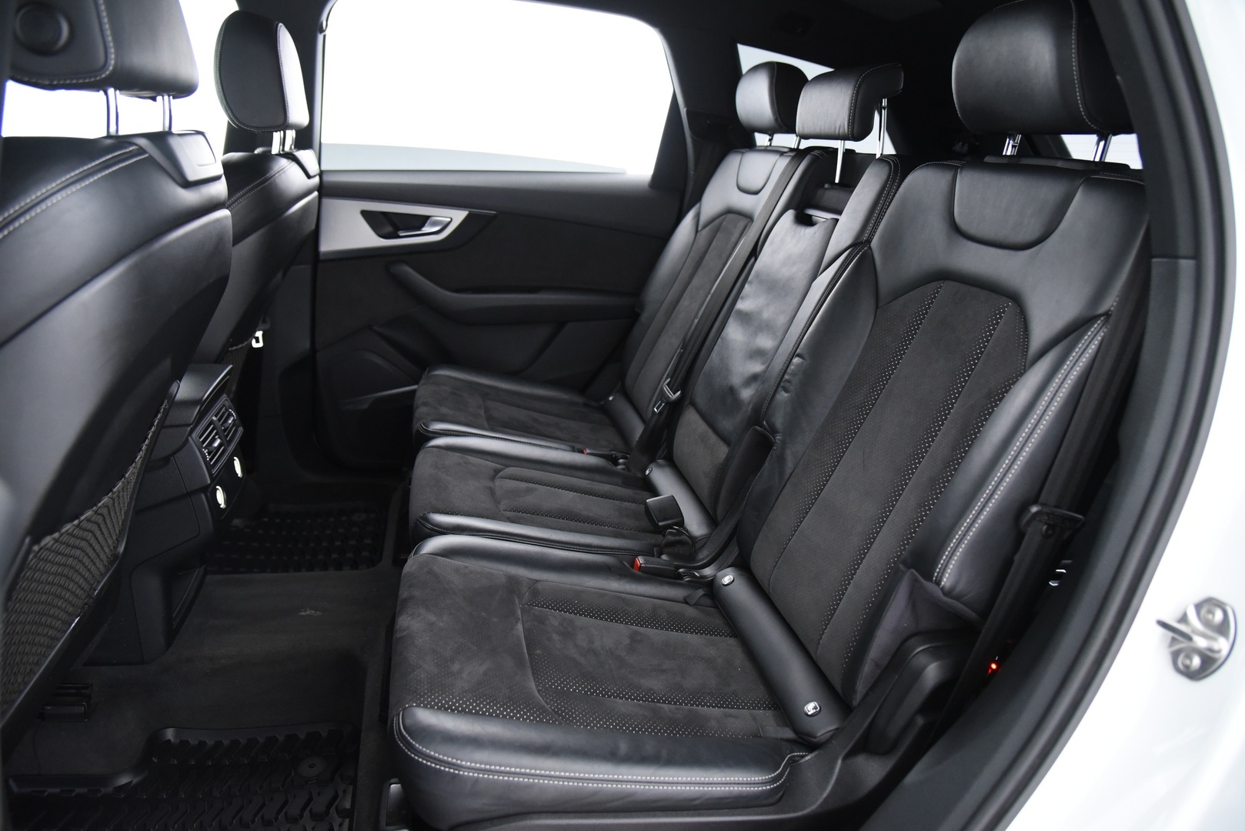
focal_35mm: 24
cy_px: 416
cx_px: 622
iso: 4000
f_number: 4
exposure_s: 1/15
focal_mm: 24
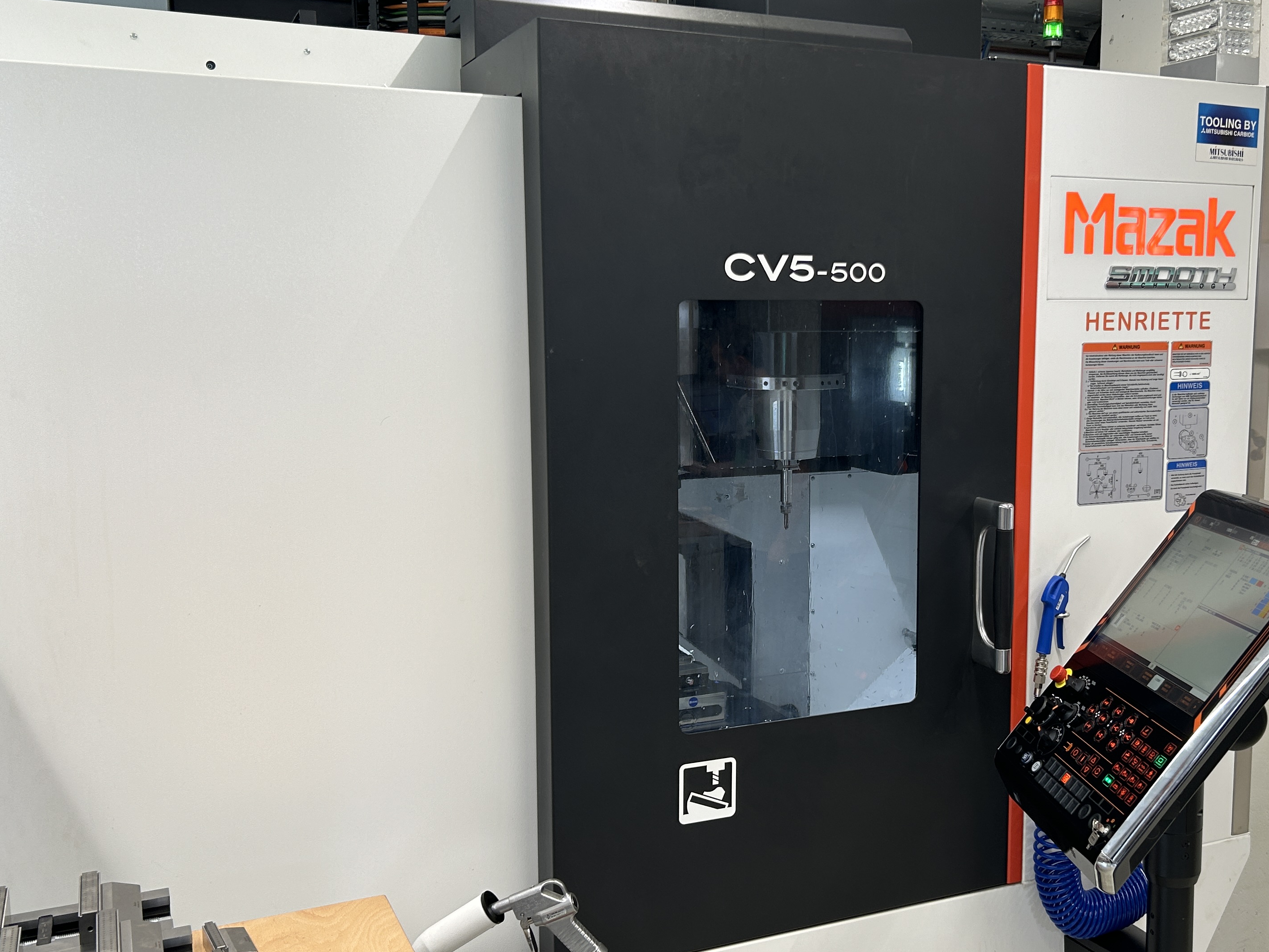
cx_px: 766
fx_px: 1356
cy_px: 465
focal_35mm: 37
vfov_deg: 38.7
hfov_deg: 49.8
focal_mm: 5.7
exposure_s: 1/78
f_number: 1.5
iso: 40
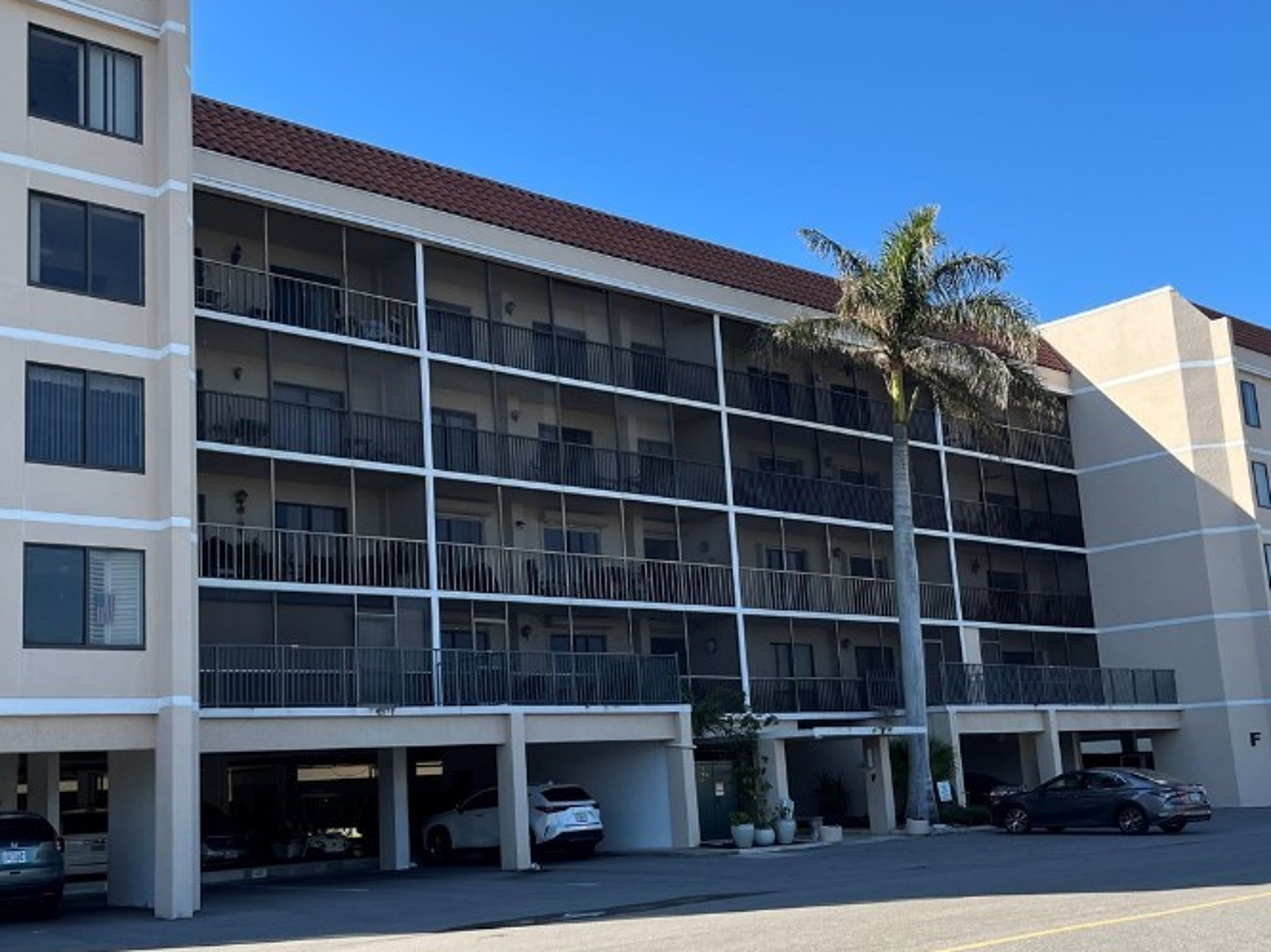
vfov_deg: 35.9
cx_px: 544
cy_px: 525
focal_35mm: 40
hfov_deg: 46.7
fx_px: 1468
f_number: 1.6
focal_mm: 5.1
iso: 50
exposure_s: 1/1647
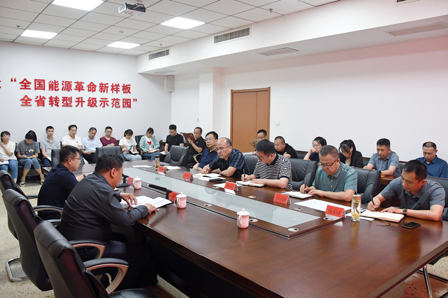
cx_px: 224
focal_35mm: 27
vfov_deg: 47.9
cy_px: 149
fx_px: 336
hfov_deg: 67.4
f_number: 5
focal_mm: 18
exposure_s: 1/100
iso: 2000
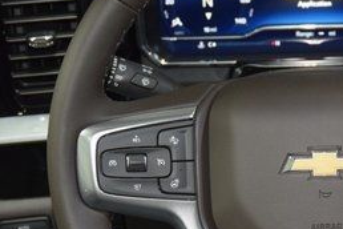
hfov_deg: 17.5
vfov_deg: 11.9
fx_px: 1098
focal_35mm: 115
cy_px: 158
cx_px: 319
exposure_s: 1/50
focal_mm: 31
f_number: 4
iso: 2000
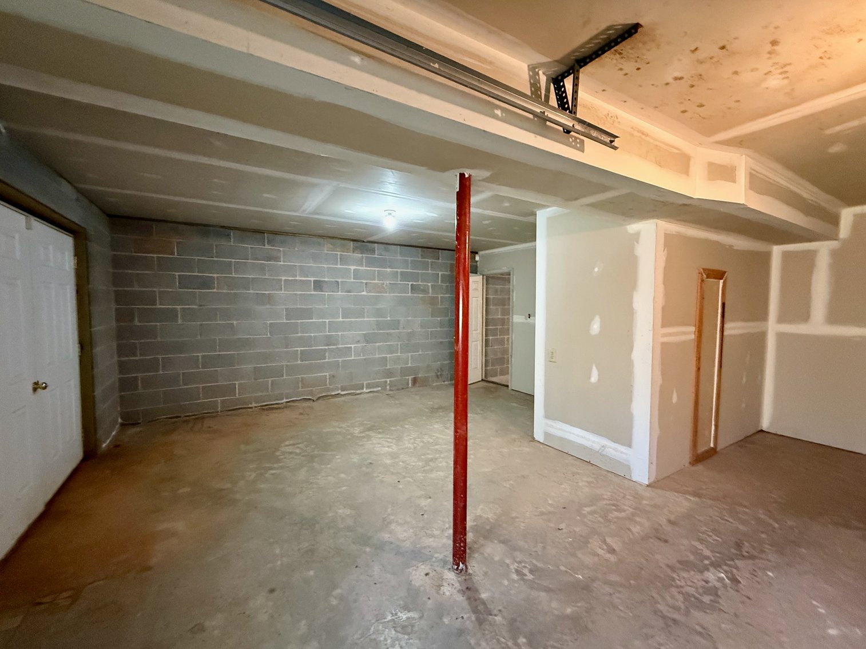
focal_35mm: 14
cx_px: 433
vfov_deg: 85.7
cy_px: 324
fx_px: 350
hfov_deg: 102.1
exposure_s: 1/60
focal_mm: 2.22
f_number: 2.2
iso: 1000
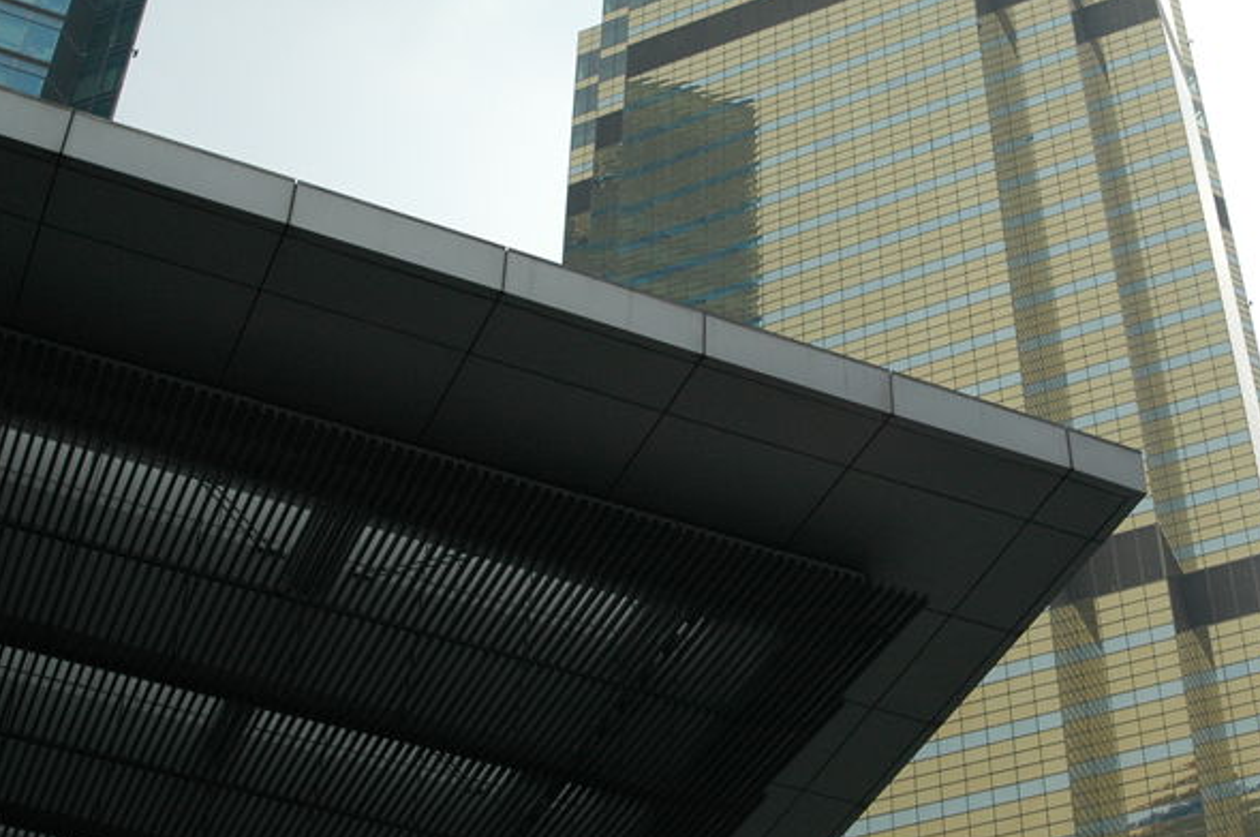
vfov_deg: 23.7
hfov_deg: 35.0
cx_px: 742
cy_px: 423
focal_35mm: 57
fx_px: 1992
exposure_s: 1/250
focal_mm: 28
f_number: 10
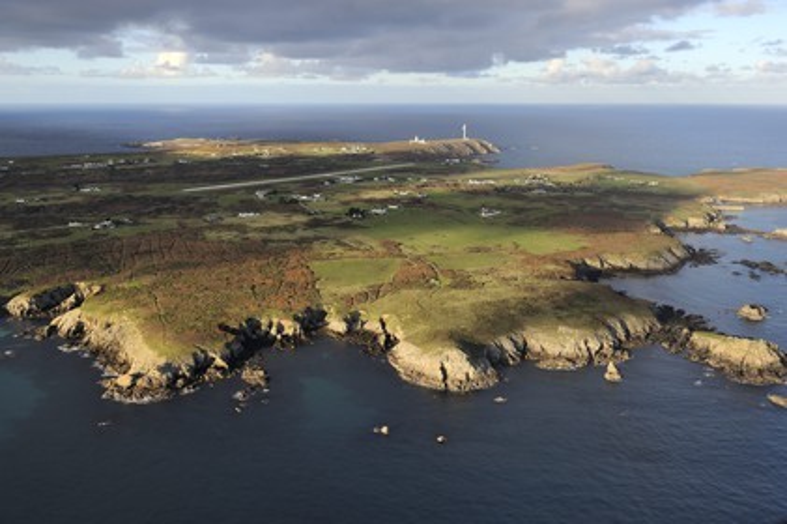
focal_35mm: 32
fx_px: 699
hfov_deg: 58.8
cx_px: 394
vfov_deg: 41.1
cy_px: 262
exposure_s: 1/1000
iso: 400
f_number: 5
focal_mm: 32
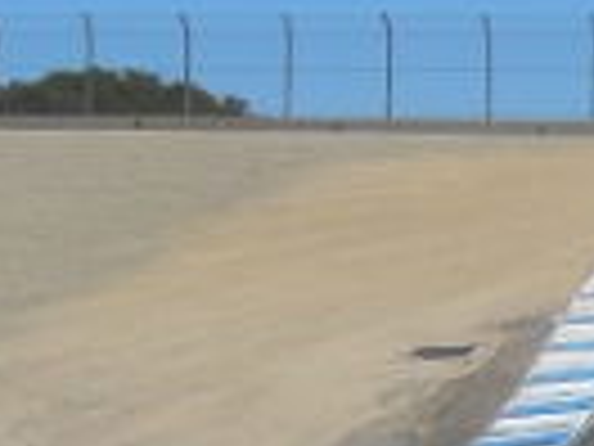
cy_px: 432
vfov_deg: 5.4
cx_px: 999
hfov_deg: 7.1
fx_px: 4685
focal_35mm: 273
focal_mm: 8.1
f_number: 5.6
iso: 160
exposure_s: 1/1250
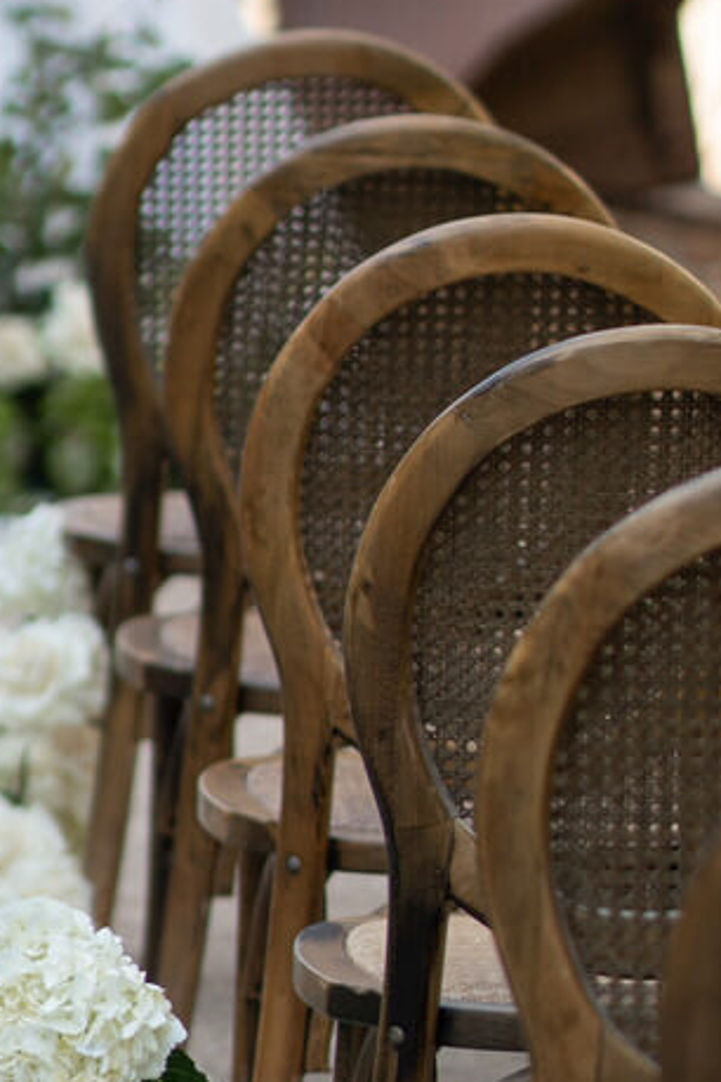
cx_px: 21
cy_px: 1030
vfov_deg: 6.2
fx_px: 10003
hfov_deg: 4.1
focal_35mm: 333
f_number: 1.8
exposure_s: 1/3200
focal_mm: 85
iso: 250
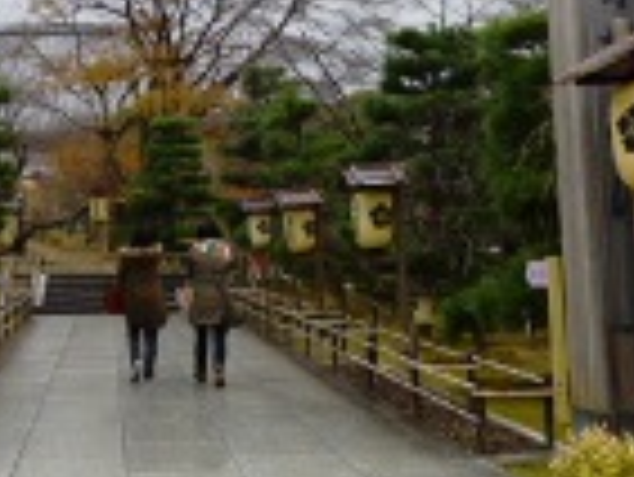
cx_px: 81
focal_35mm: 68
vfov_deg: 21.4
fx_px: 1246
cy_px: 99
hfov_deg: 27.6
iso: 100
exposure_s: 1/160
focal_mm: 4.5
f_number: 3.1
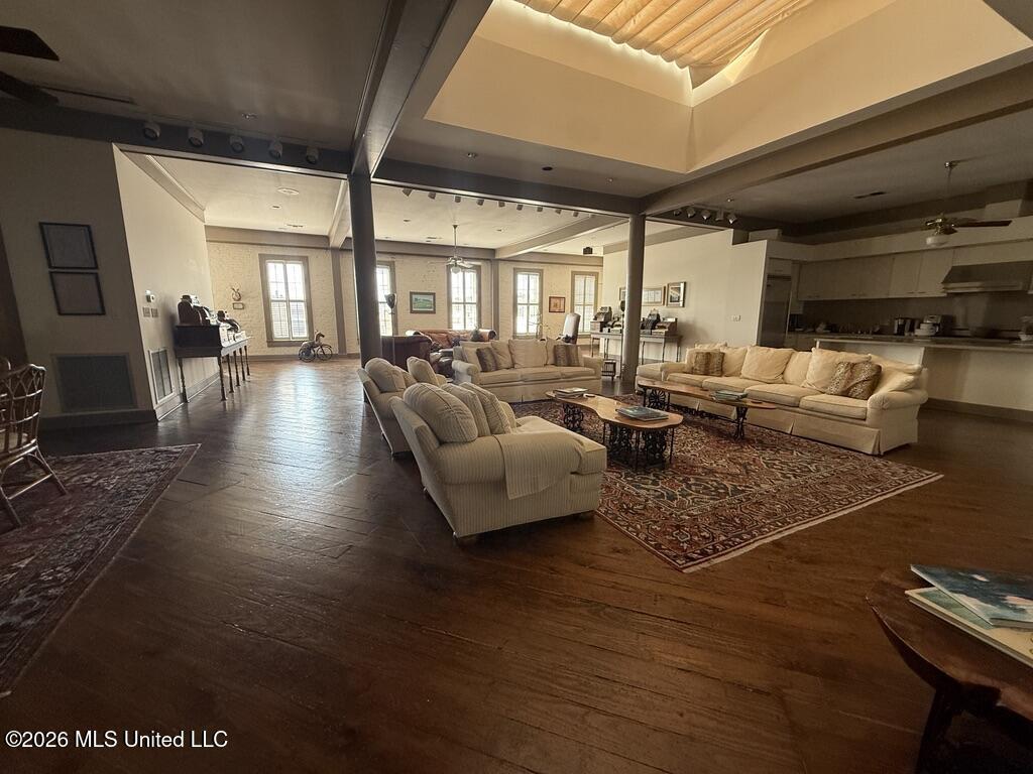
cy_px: 387
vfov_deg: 85.7
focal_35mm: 14
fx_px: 418
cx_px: 516
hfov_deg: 102.1
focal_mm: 2.22
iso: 160
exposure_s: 1/99
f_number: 2.2
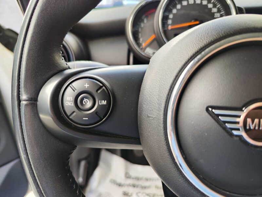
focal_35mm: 23
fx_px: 174
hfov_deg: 73.9
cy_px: 98
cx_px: 131
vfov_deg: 58.9
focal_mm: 7.01
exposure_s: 1/100
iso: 82
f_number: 1.69
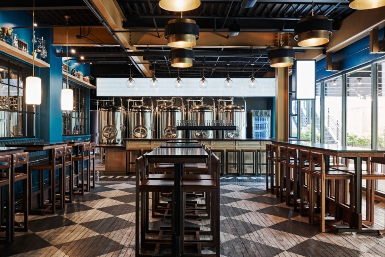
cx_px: 190
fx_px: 321
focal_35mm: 30
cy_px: 138
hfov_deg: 61.9
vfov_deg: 43.6
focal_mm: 27
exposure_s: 1.3
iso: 160
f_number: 9
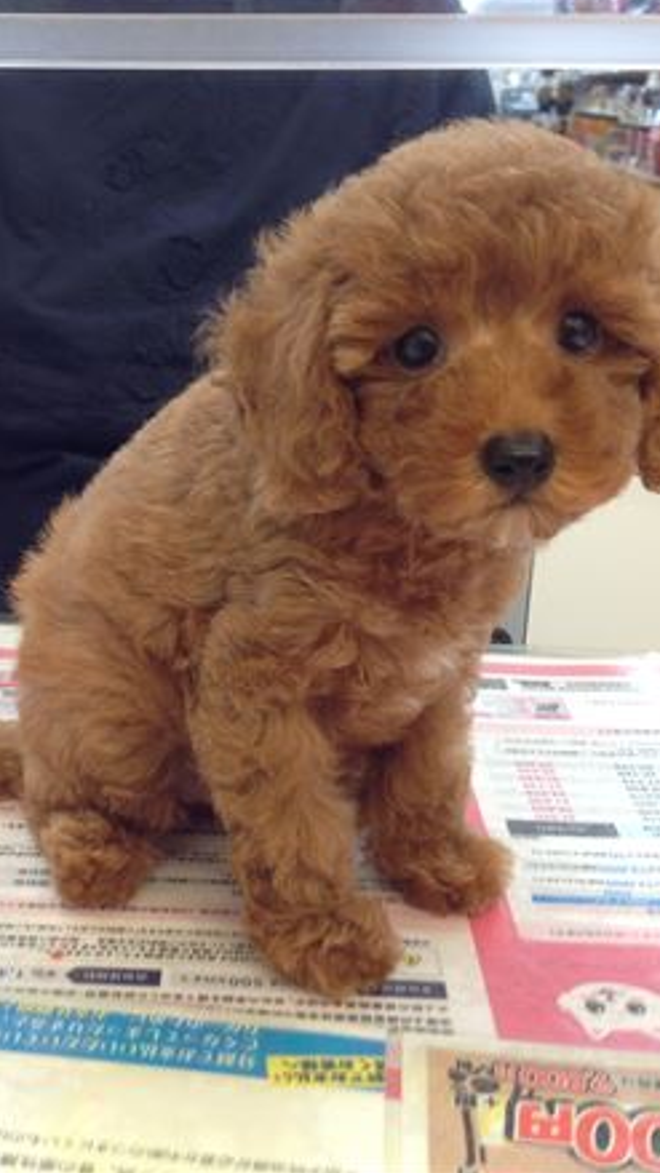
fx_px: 1618
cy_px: 580
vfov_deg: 39.9
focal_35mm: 52
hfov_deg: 22.9
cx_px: 179
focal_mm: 4.28
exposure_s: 1/20
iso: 50
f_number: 2.4
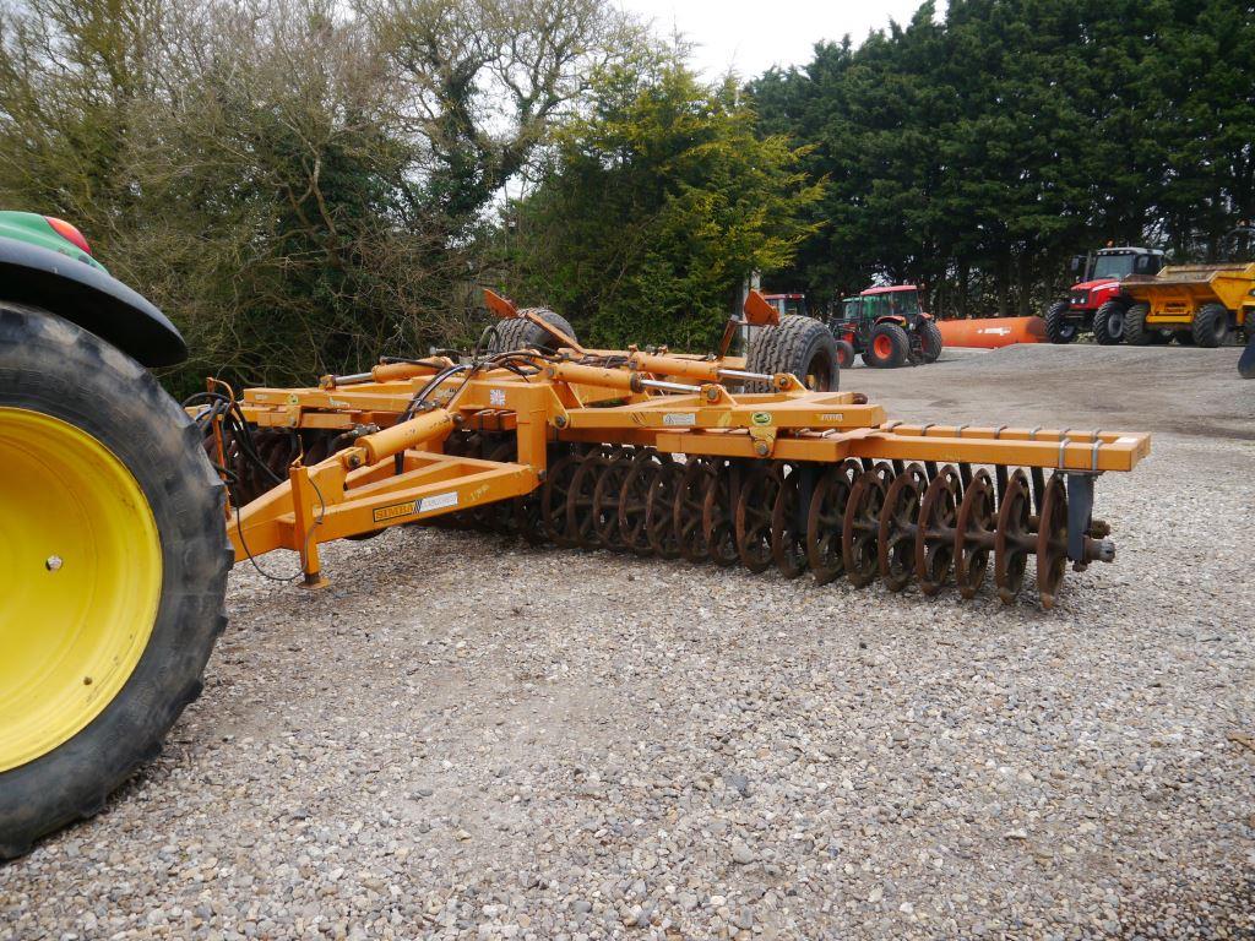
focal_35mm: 28
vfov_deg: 49.7
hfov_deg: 63.4
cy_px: 470
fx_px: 1015
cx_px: 628
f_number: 5
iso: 160
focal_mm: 14
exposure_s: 1/200
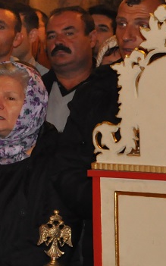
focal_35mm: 261
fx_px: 1892
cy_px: 97
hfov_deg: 4.8
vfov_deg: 8.0
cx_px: -279
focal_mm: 50
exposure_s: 1/50
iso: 1600
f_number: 5.6
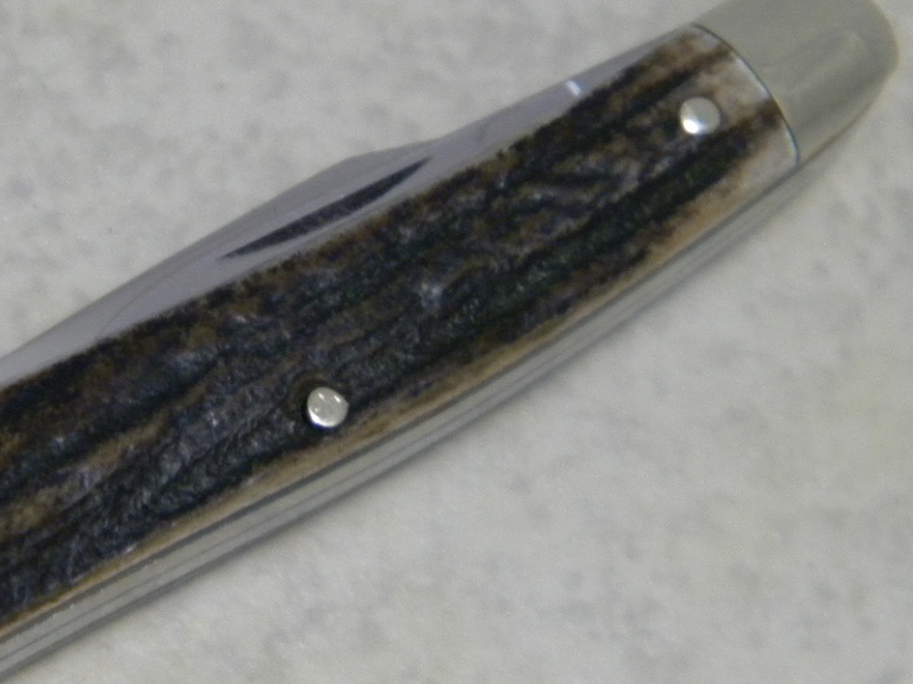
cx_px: 264
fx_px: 7302
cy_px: 397
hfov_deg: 7.1
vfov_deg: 5.4
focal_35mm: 277
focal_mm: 33.1
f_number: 5.2
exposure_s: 1/21.7
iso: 400
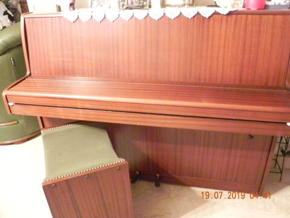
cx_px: 145
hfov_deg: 61.7
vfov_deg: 48.2
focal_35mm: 29
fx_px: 243
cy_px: 109
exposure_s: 1/15.4
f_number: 3.5
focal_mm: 5.2
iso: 1600
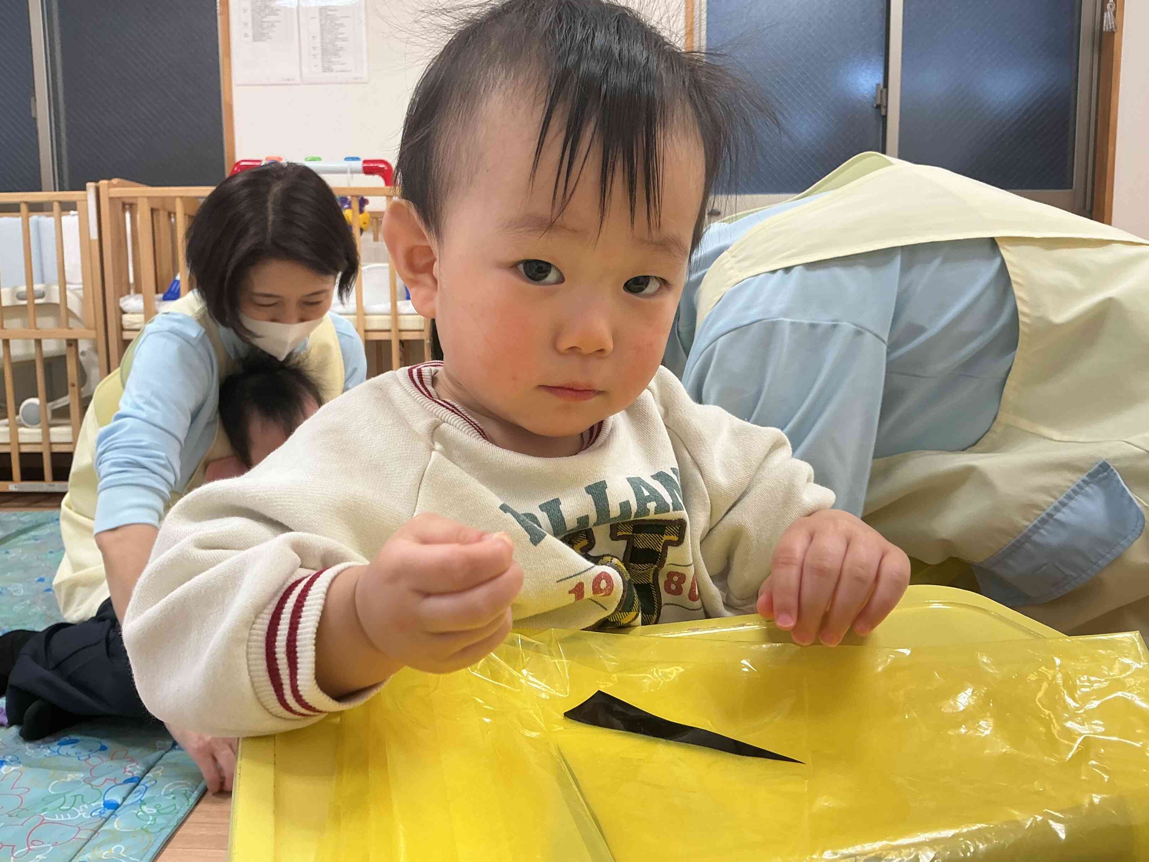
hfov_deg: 61.7
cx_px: 574
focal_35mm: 29
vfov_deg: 48.2
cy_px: 431
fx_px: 963
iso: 40
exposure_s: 1/60
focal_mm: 3
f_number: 1.8
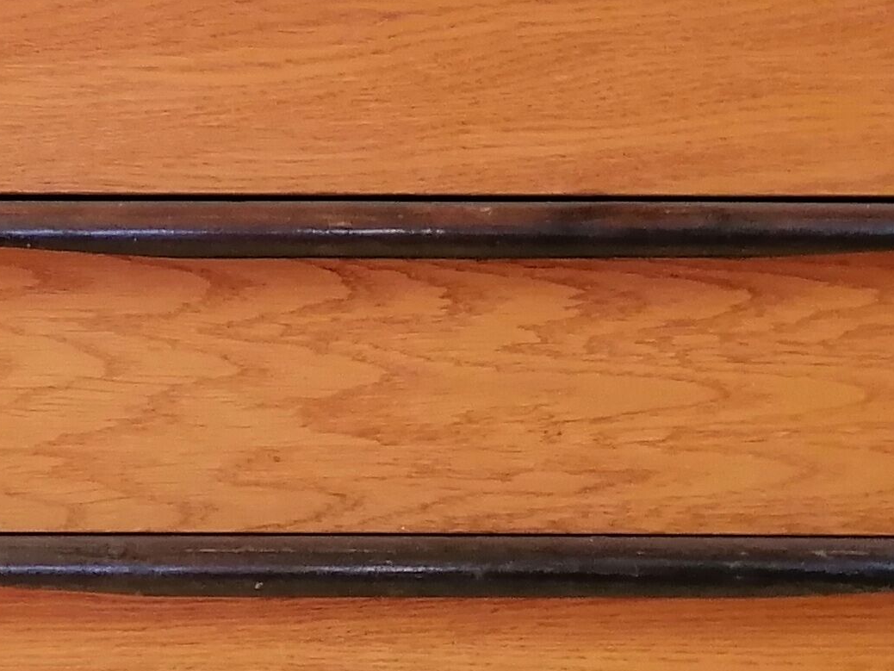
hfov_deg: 18.0
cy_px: 239
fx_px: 2687
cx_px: -164
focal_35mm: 104
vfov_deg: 14.2
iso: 250
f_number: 1.8
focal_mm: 4.75
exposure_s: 1/33.3
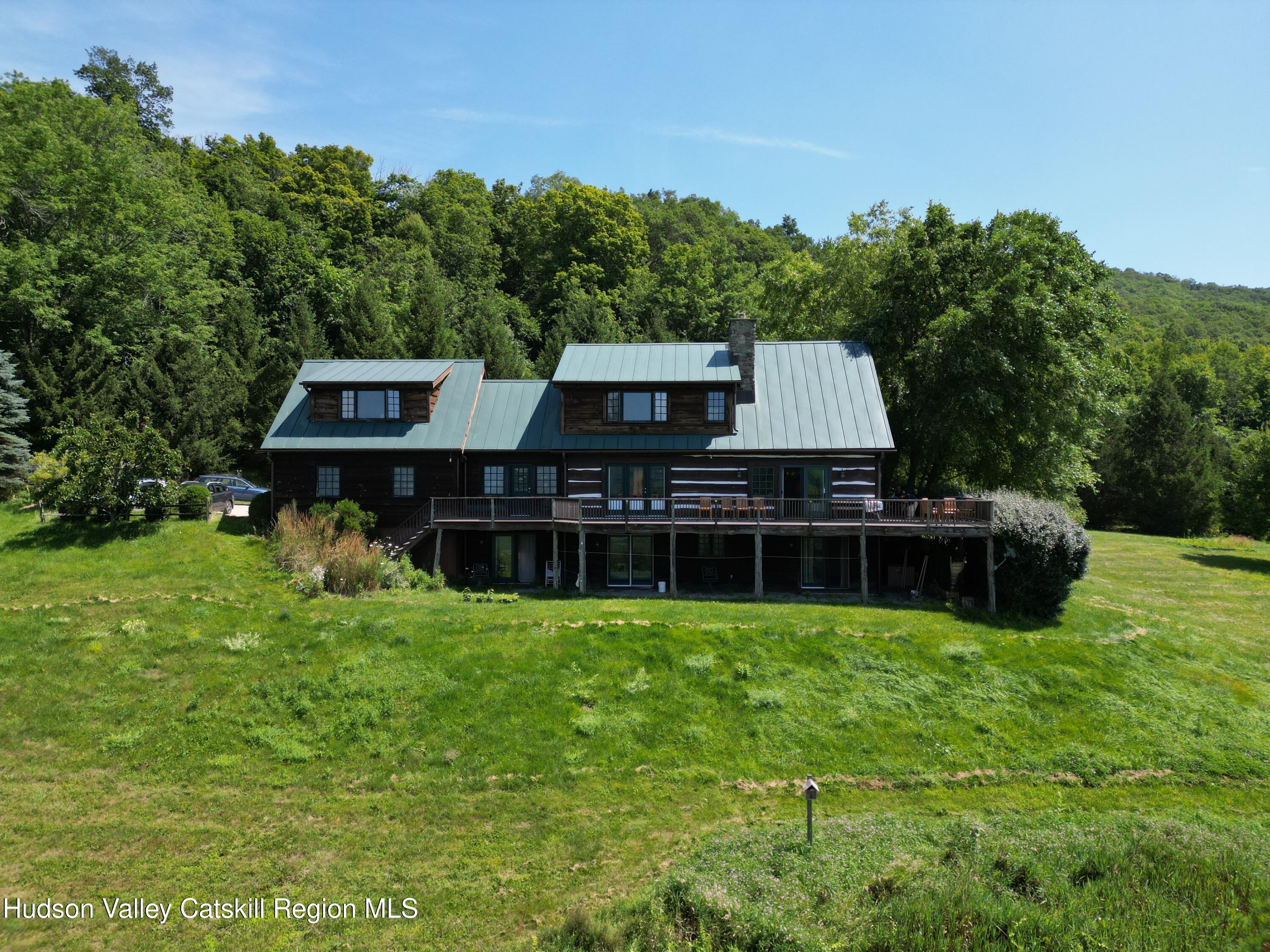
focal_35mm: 24
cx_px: 635
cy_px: 476
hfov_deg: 71.6
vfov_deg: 56.8
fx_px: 881
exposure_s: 1/2000
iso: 110
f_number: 1.7
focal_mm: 6.72
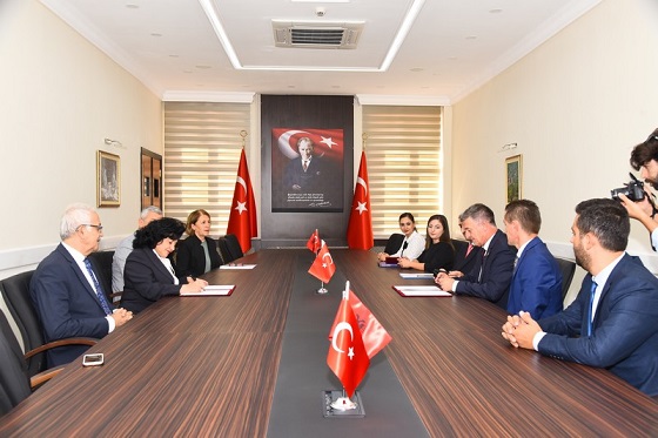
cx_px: 329
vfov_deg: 41.1
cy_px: 219
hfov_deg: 58.7
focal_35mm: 32
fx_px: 585
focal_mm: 32
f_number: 6.3
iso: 640
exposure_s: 1/60
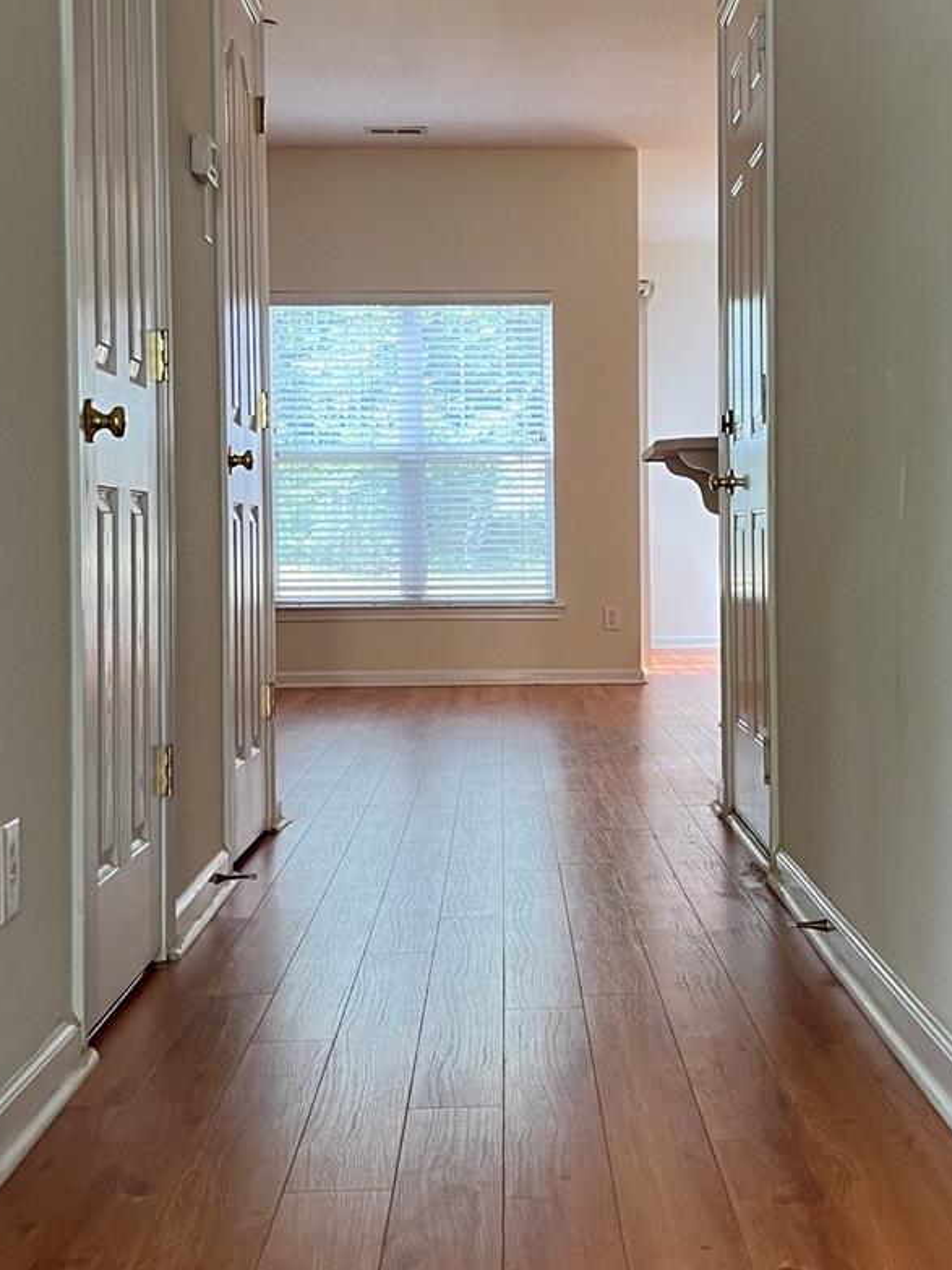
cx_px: 519
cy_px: 545
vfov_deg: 37.4
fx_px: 1871
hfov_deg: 28.5
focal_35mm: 51
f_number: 1.5
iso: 125
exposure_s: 1/66
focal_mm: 5.7
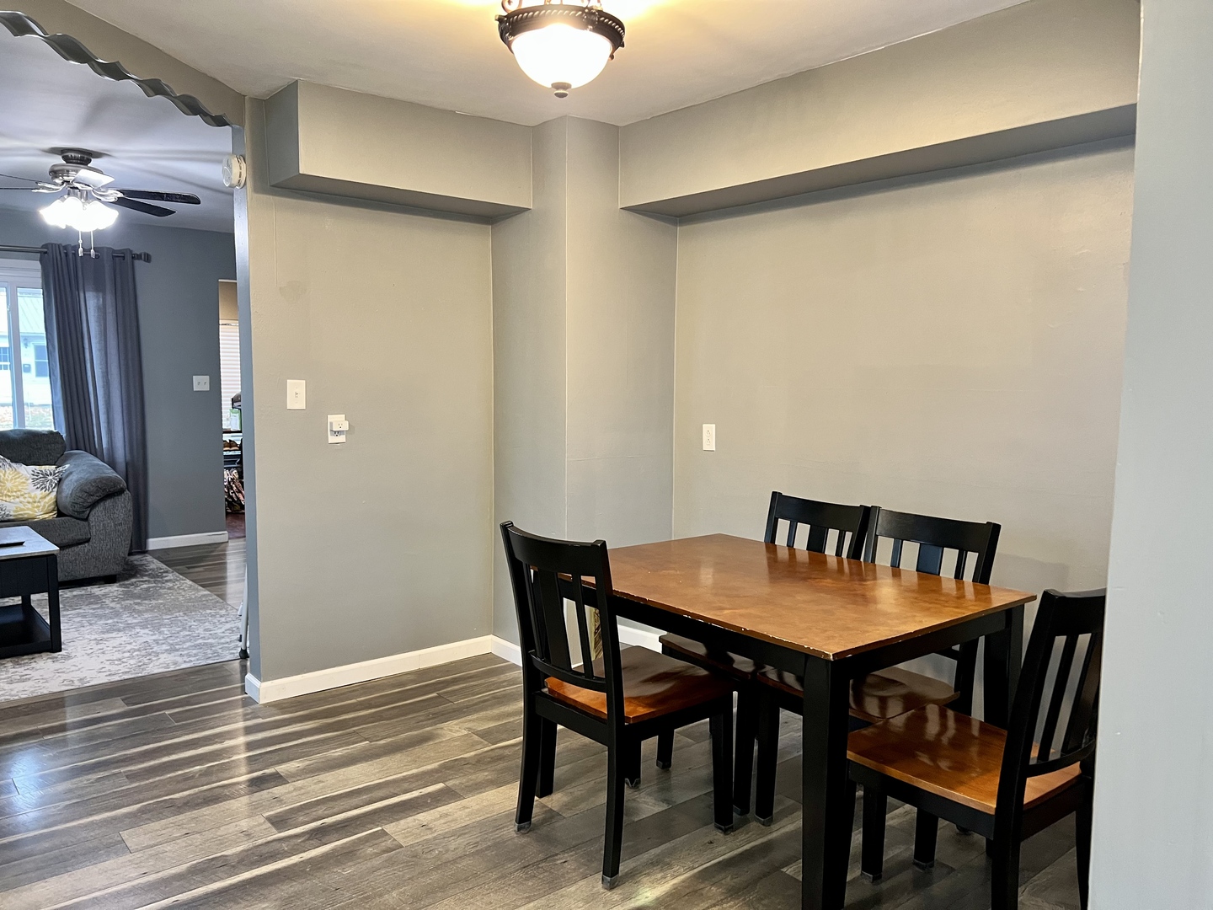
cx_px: 606
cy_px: 455
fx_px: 911
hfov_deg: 67.3
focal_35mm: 26
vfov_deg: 53.1
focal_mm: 5.7
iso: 250
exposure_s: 1/60
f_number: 1.5
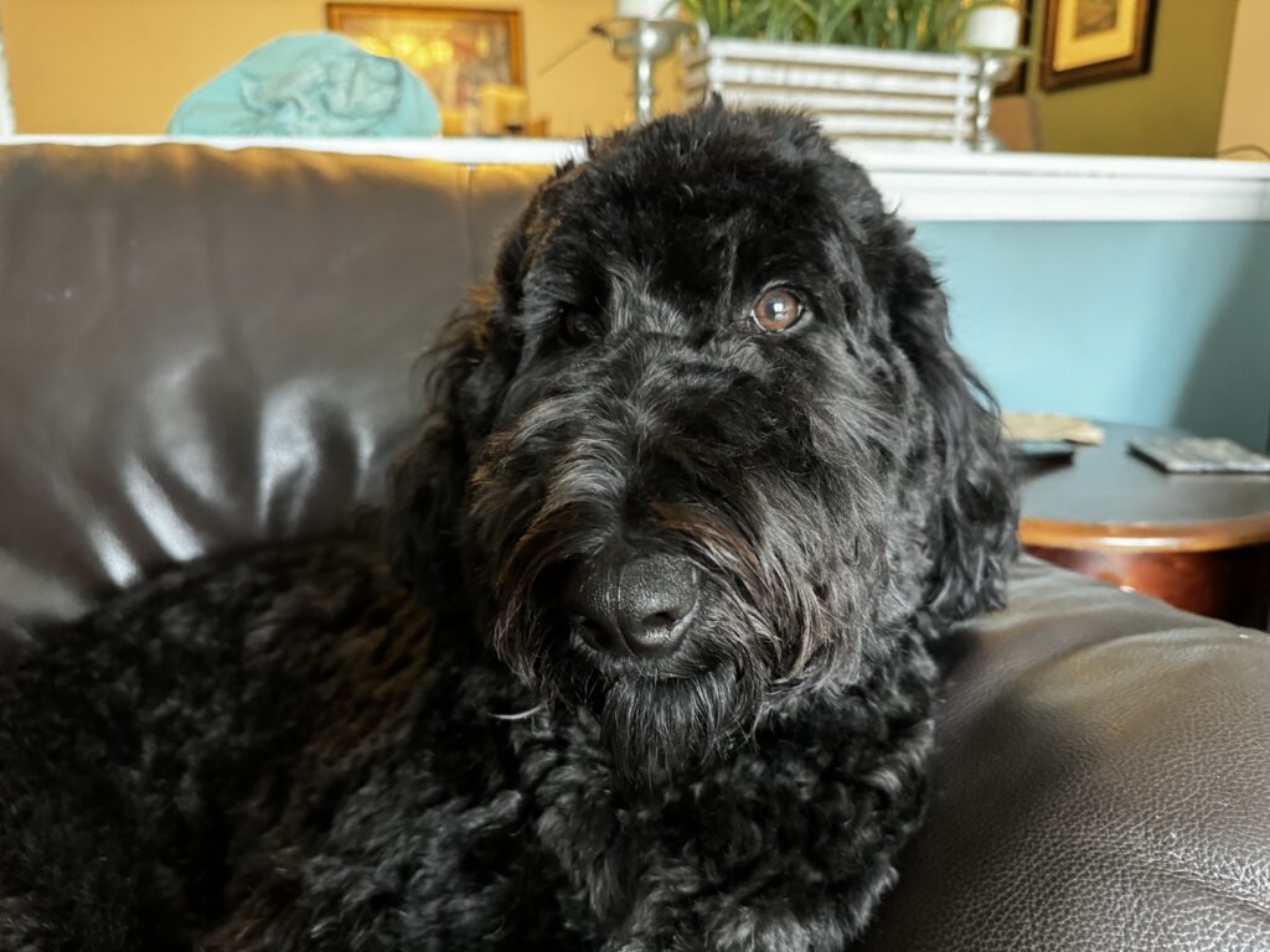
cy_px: 476
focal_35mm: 24
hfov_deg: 71.6
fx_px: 881
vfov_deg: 56.8
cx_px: 635
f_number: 1.78
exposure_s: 1/30
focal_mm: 6.76
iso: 800
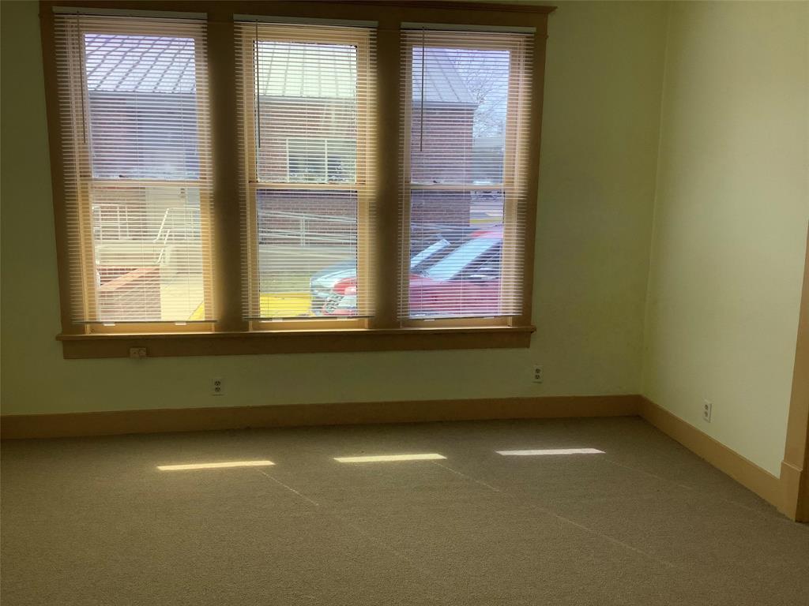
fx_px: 724
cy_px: 303
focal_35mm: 31
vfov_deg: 45.4
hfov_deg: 58.4
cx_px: 404
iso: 25
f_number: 2.4
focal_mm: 3.3
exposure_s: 1/234
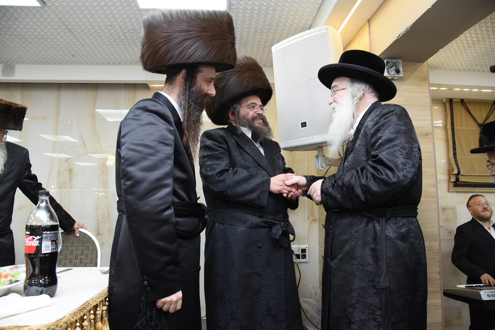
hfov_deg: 73.7
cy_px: 165
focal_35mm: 24
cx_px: 248
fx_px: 330
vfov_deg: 53.1
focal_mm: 24
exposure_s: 1/160
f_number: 5.6
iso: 2000
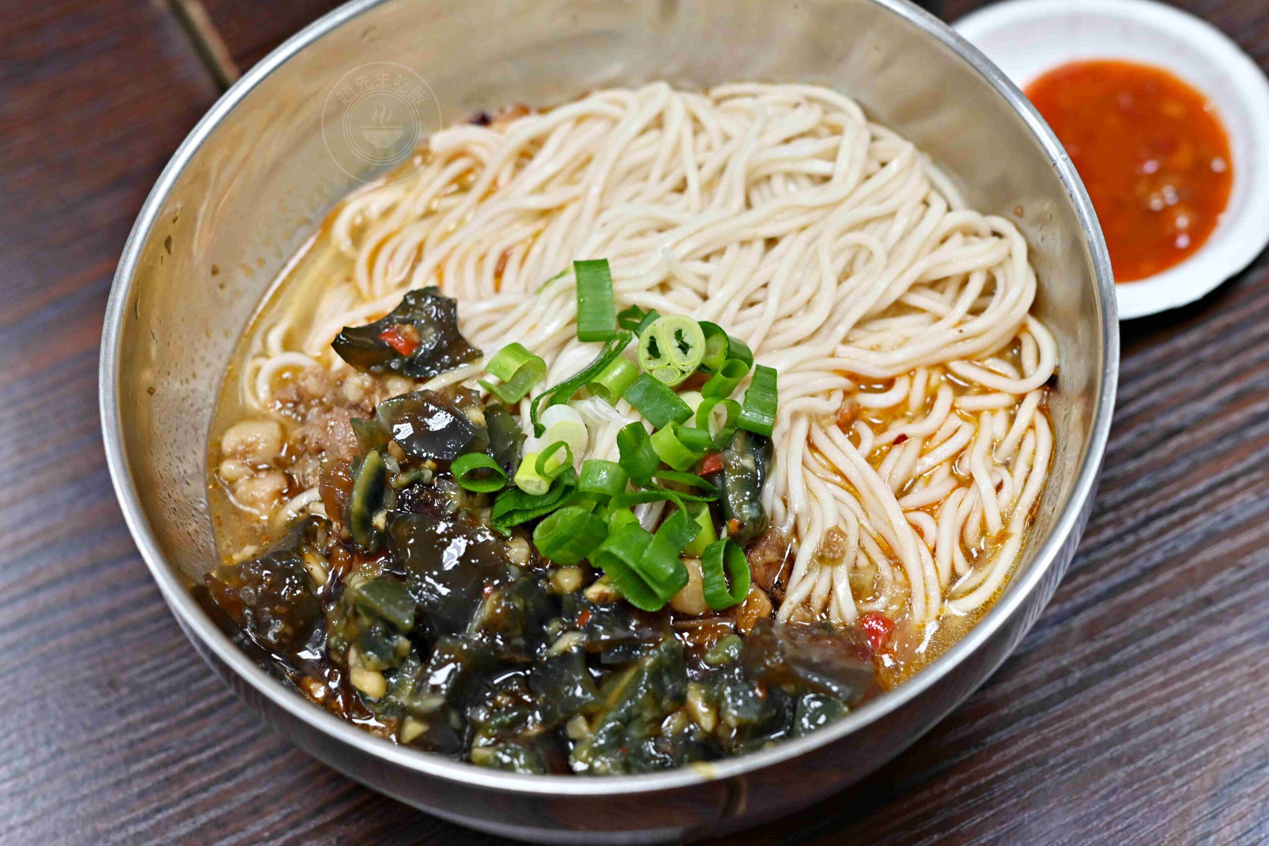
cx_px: 634
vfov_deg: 18.2
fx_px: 2644
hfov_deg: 27.0
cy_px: 423
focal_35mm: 75
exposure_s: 1/200
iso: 560
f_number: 3.2
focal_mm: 50
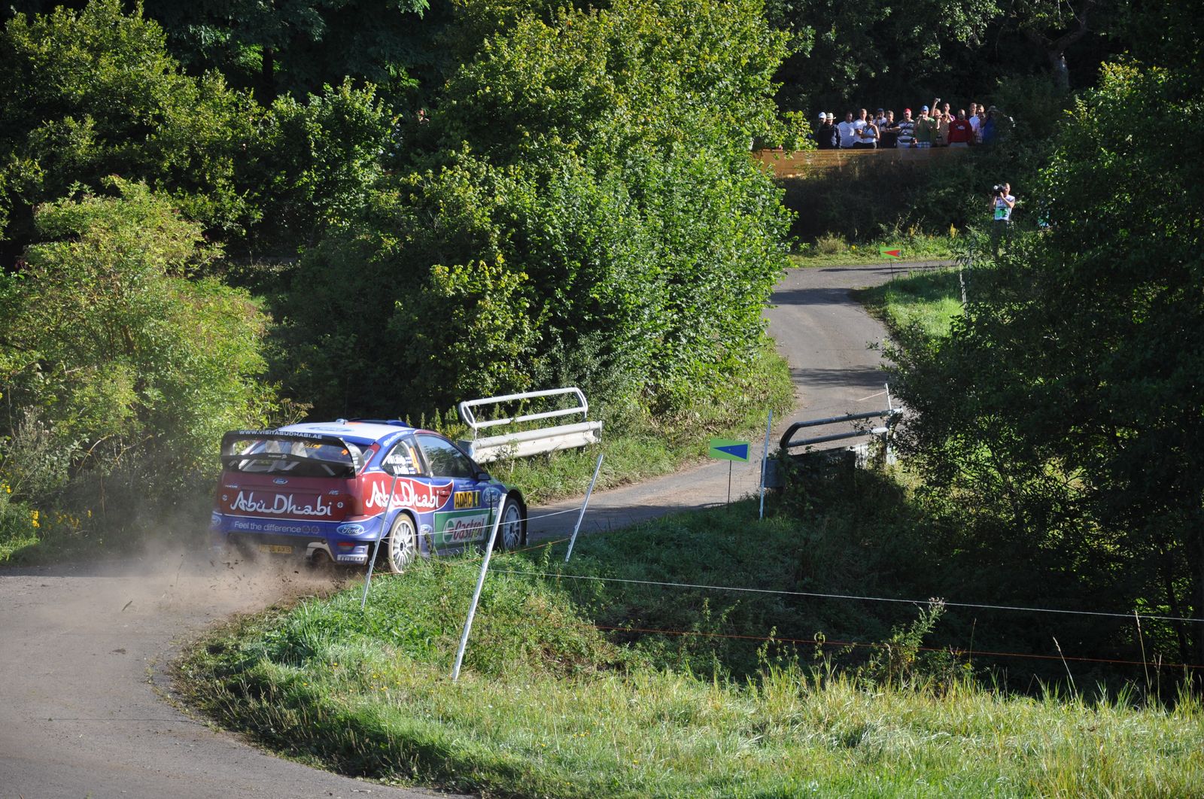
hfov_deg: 17.1
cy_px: 400
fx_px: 4008
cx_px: 602
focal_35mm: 120
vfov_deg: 11.4
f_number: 5.6
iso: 250
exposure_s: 1/500
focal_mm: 80
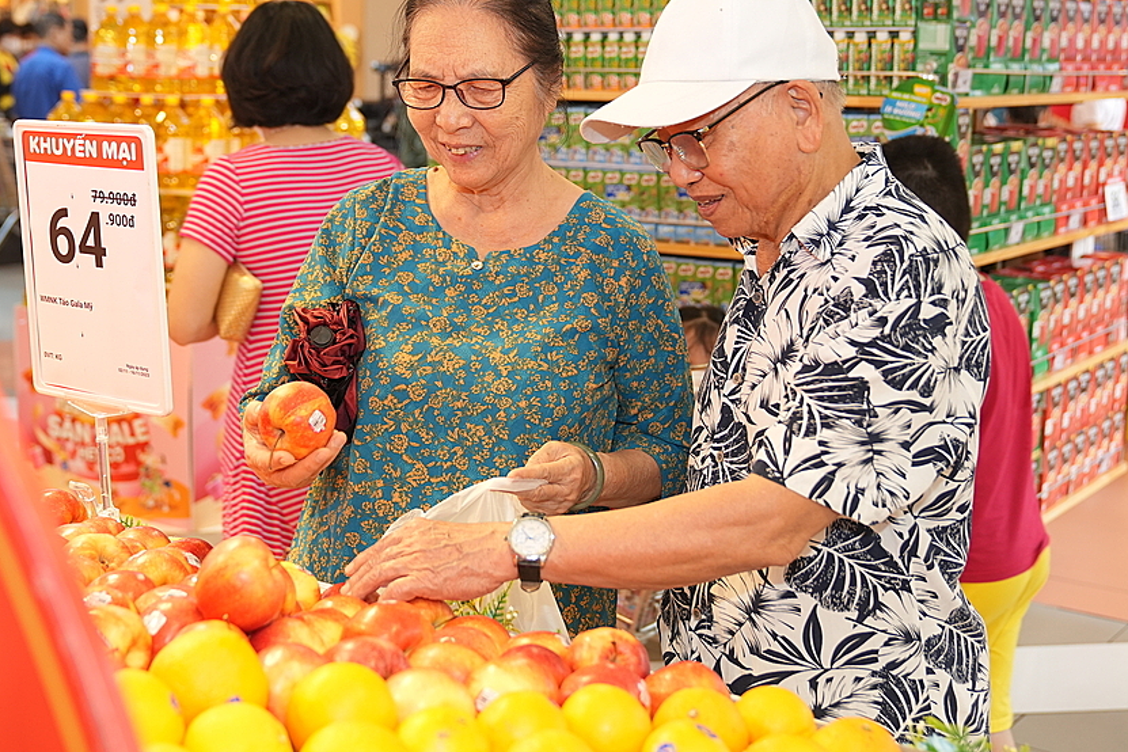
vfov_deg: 25.8
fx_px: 1629
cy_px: 225
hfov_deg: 38.1
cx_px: 500
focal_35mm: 52
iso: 640
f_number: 3.2
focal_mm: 36
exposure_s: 1/125
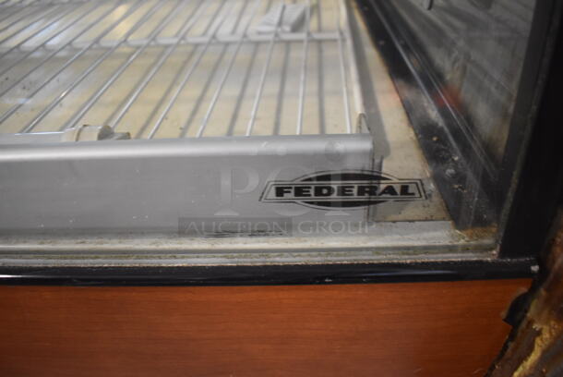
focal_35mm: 27
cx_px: 282
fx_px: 423
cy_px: 188
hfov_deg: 67.3
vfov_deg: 48.0
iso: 2800
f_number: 4
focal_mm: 18
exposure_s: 1/60
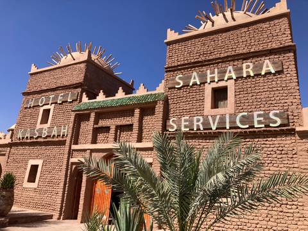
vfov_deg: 49.7
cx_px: 154
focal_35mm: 28
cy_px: 116
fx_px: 249
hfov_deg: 63.4
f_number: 1.8
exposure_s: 1/2088
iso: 20
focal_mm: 3.99
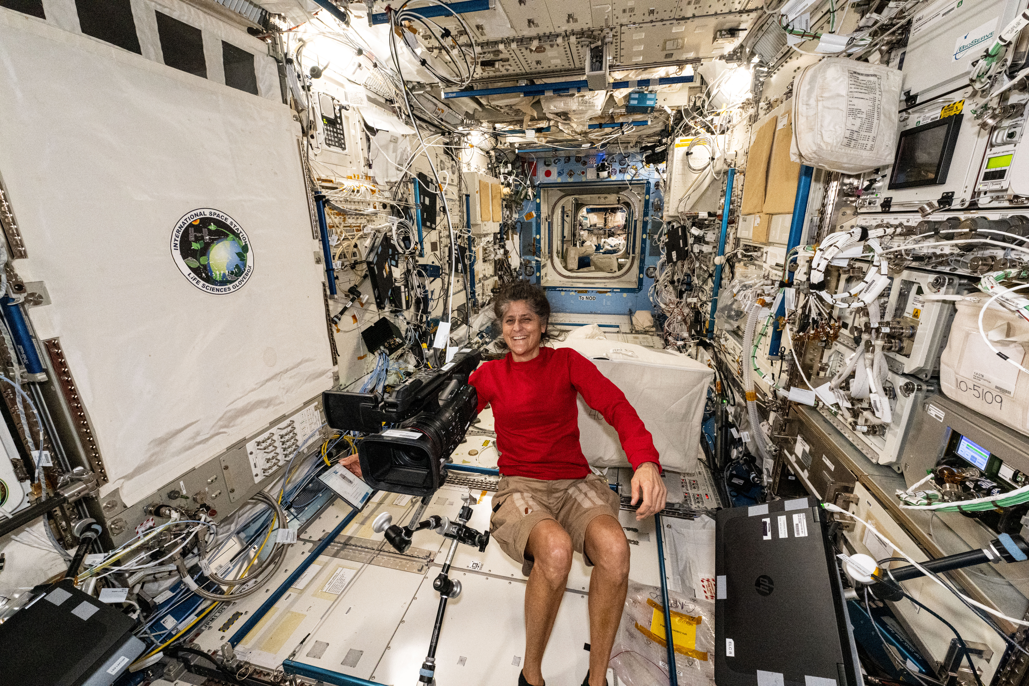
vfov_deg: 81.2
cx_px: 514
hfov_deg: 104.3
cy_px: 343
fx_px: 400
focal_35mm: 14
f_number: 10
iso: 6400
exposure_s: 1/50
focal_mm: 14
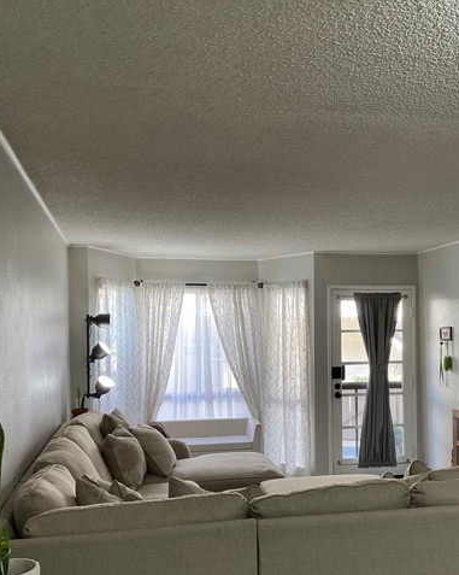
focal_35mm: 38
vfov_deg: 47.8
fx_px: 646
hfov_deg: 39.0
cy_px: 336
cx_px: 272
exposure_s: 1/60
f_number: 1.8
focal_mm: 3
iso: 64
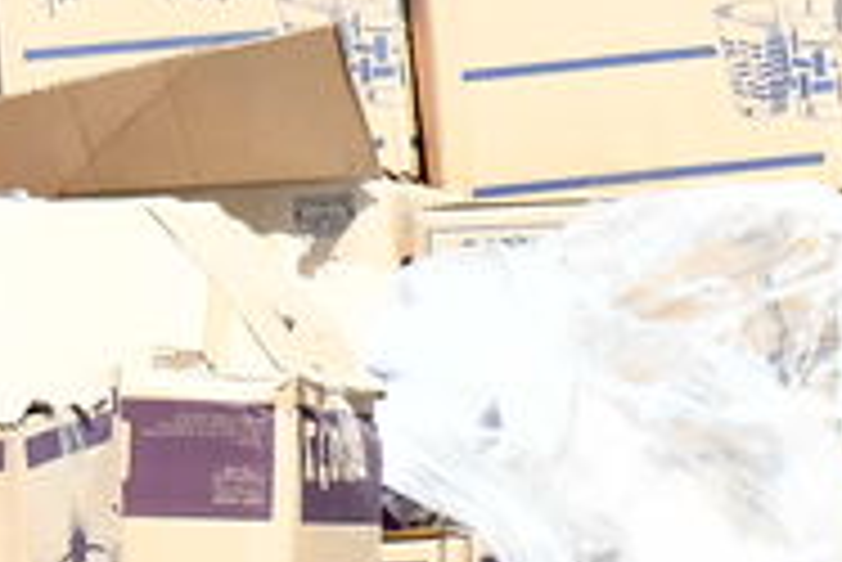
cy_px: 501
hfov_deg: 4.1
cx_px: 2386
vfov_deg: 2.8
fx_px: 11375
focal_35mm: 486
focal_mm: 65
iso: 1250
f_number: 10
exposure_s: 1/800
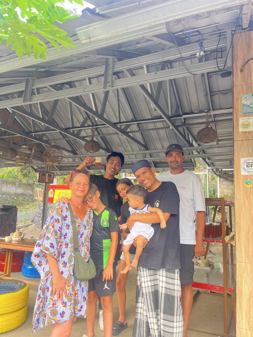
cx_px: 126
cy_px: 168
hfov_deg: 53.1
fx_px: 253
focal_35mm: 26
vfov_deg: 67.3
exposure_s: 1/121
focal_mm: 5.1
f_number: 1.6
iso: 125
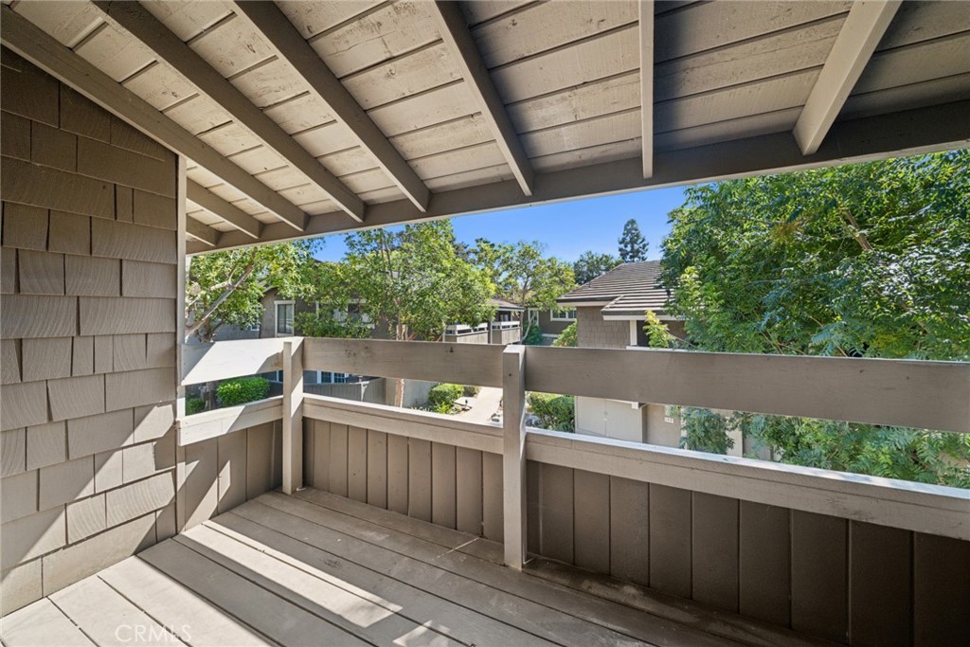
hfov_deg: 112.6
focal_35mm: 12
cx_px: 485
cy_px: 324
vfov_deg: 90.0
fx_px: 323
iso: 400
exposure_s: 1/125
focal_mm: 12
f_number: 8
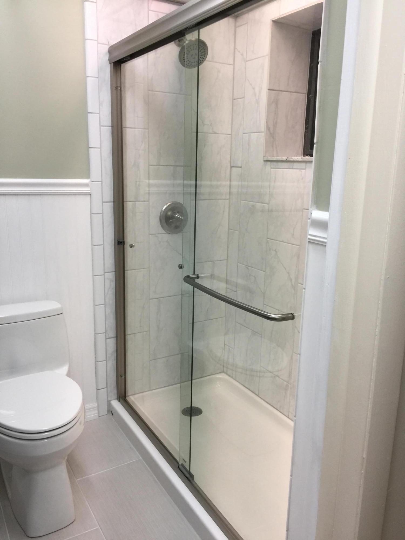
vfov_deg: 61.7
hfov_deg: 48.2
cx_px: 202
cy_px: 270
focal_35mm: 29
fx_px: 452
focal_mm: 4.15
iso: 32
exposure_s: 1/30
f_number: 2.2
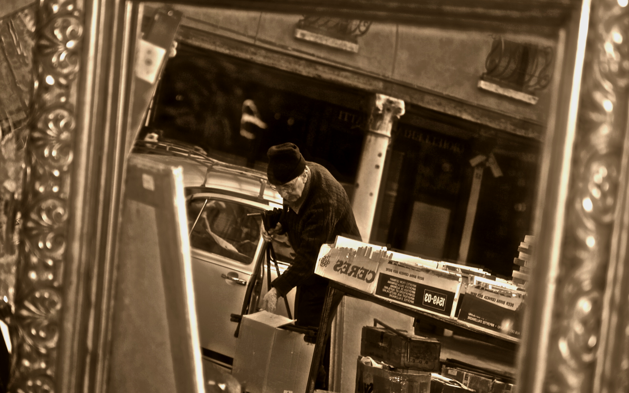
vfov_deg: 15.5
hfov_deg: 24.5
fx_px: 1449
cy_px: 193
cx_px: 315
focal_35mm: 85
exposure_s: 1/60
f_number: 4
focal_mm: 55
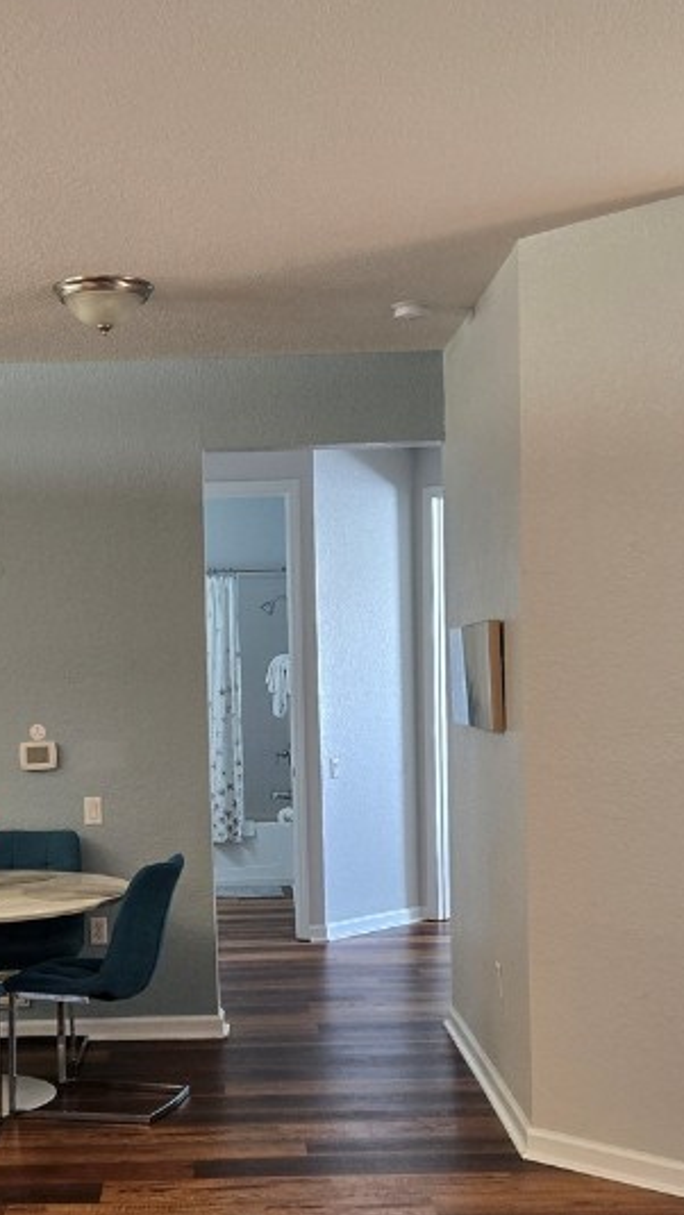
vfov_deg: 42.5
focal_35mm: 48
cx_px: 227
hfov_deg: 24.8
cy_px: 779
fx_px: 1547
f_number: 1.8
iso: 200
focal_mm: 5.4
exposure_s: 1/120
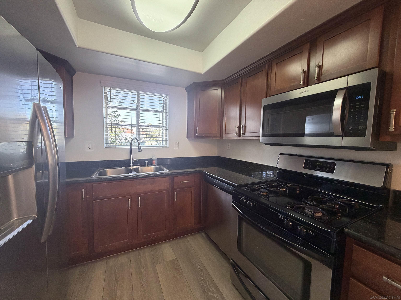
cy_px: 150
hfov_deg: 102.1
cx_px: 200
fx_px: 162
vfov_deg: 85.7
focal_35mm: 14
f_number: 2.2
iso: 160
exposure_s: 1/60
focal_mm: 2.22
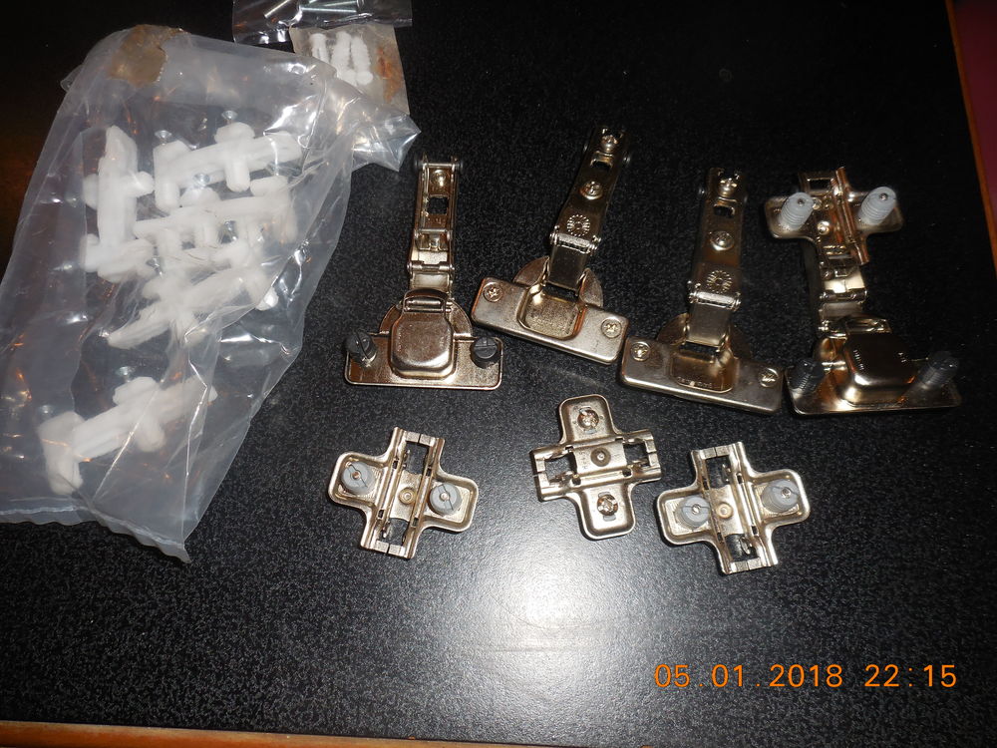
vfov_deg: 54.9
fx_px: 720
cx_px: 498
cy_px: 374
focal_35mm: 25
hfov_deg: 69.4
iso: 125
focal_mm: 4.5
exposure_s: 1/25
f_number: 3.7
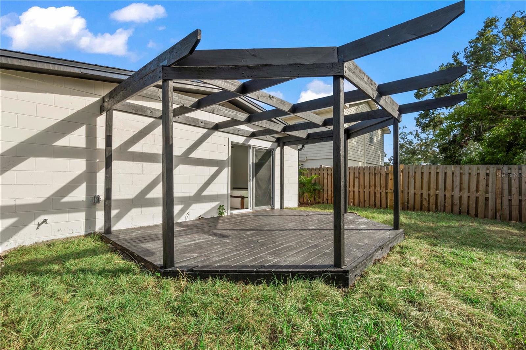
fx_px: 234
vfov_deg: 73.7
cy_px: 175
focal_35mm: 16
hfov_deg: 96.7
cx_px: 263
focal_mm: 16
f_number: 9
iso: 200
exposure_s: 1/320
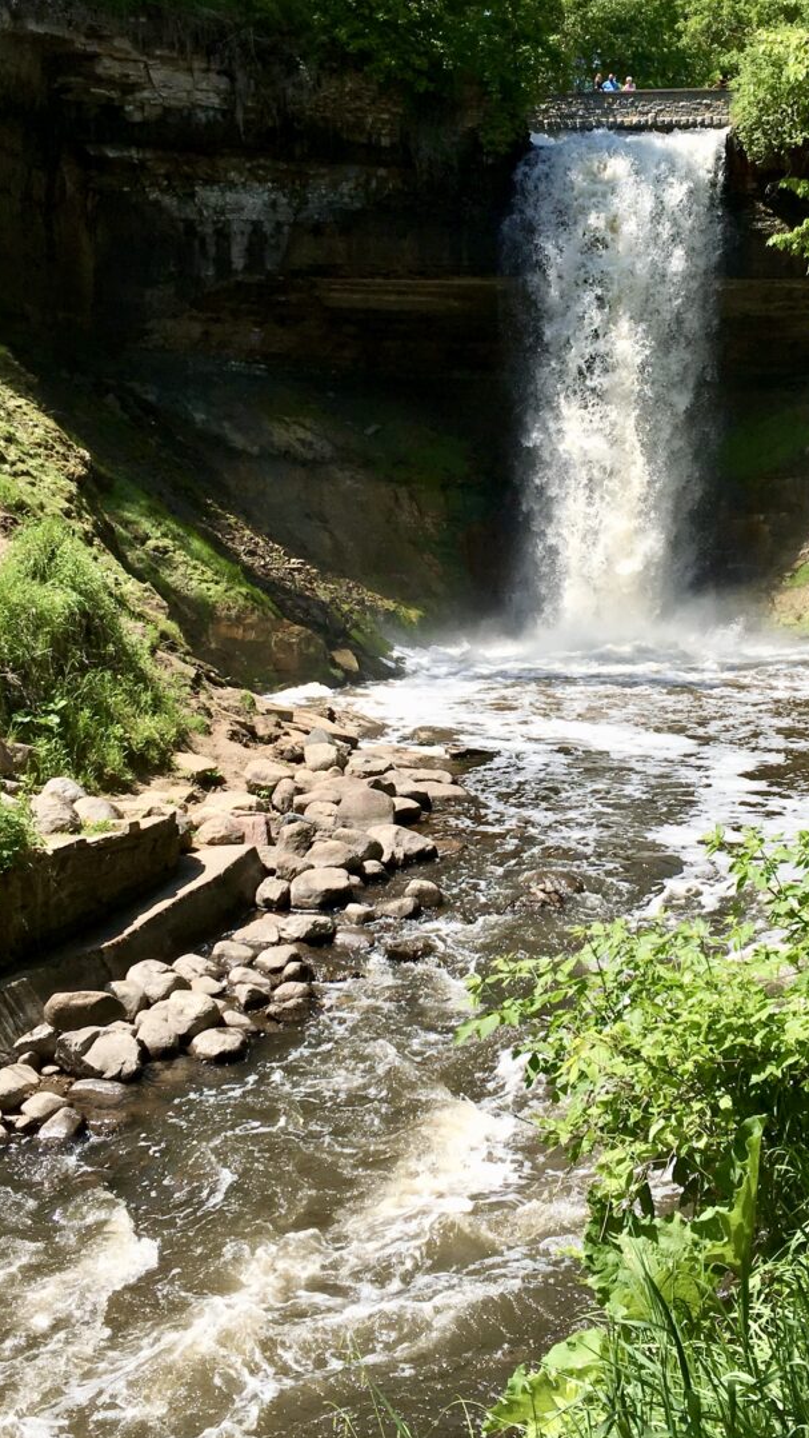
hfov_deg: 26.4
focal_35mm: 45
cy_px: 639
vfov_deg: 45.4
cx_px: 524
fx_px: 1715
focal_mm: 4.15
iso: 25
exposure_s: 1/1709
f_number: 2.2
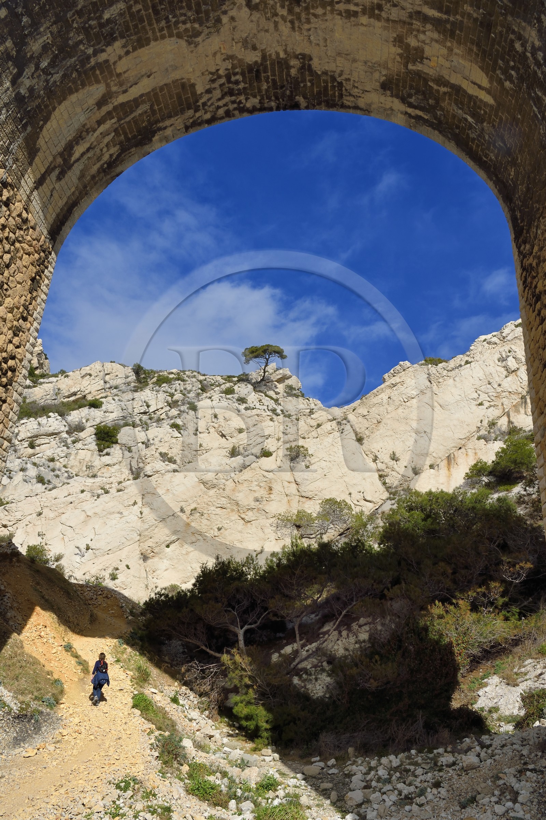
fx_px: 546
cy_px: 410
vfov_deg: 73.8
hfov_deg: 53.1
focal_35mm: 24
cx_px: 273
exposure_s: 1/250
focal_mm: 24
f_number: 14
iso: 200
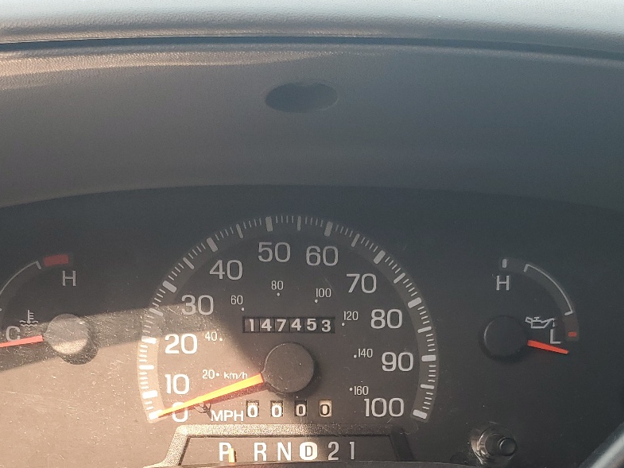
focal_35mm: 53
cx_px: 285
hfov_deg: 36.1
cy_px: 448
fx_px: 956
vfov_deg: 26.3
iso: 50
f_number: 1.5
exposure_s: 1/294
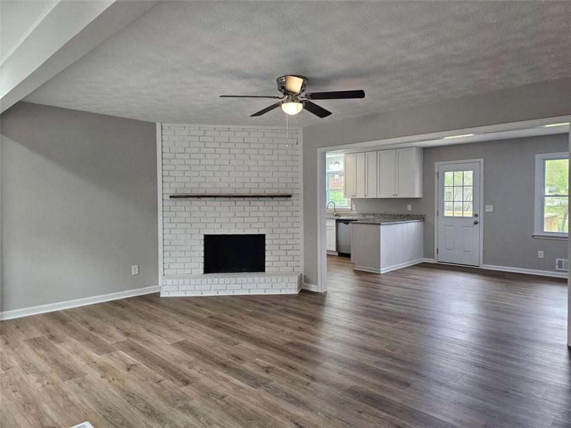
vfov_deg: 58.9
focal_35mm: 23
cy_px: 214
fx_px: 379
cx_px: 286
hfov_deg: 73.9
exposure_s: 1/120
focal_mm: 6.3
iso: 250
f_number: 1.7
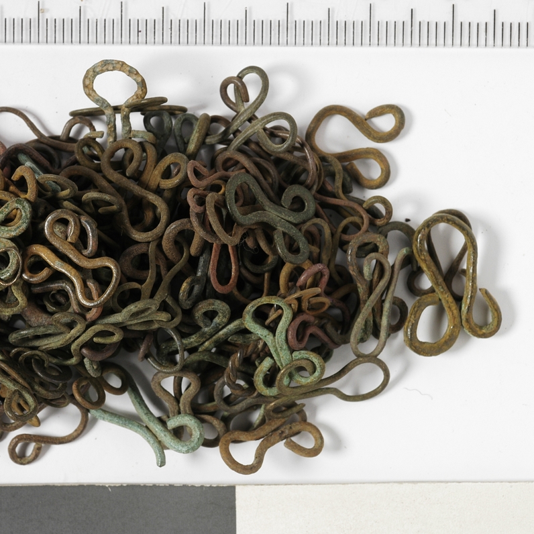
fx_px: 1844
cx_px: 134
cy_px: 267
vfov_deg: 16.5
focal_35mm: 106
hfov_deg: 16.4
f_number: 16
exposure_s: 1/125
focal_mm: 55
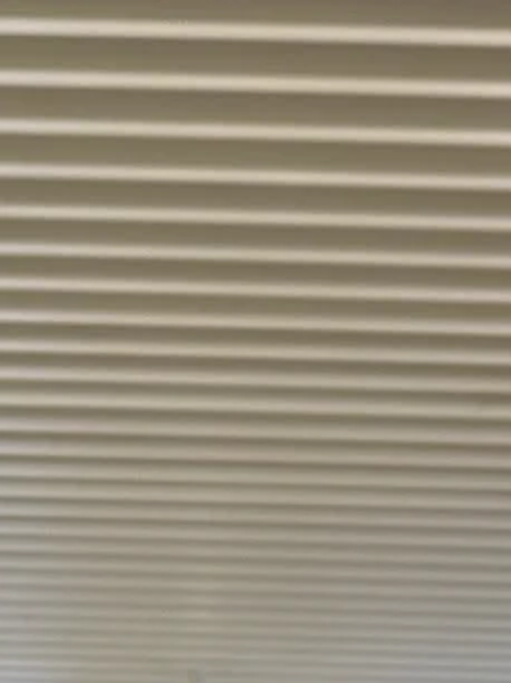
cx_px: 446
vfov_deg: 13.3
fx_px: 2227
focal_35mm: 113
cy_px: 1598
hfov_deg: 13.0
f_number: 1.78
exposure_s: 1/100
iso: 160
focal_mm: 6.86
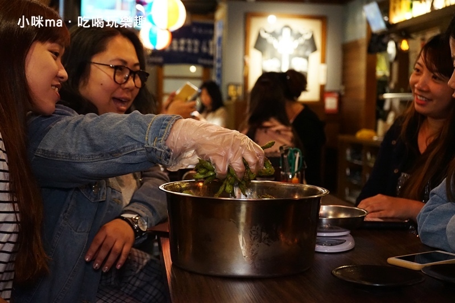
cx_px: 228
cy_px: 152
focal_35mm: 56
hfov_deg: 35.6
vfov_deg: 24.2
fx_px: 708
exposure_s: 1/60
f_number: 5
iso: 6400
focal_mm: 56
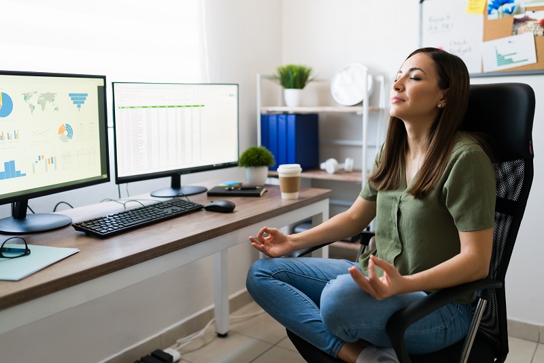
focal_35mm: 35
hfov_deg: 54.4
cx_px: 272
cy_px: 182
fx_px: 529
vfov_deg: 37.8
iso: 400
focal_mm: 35
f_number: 1.8
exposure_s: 1/125
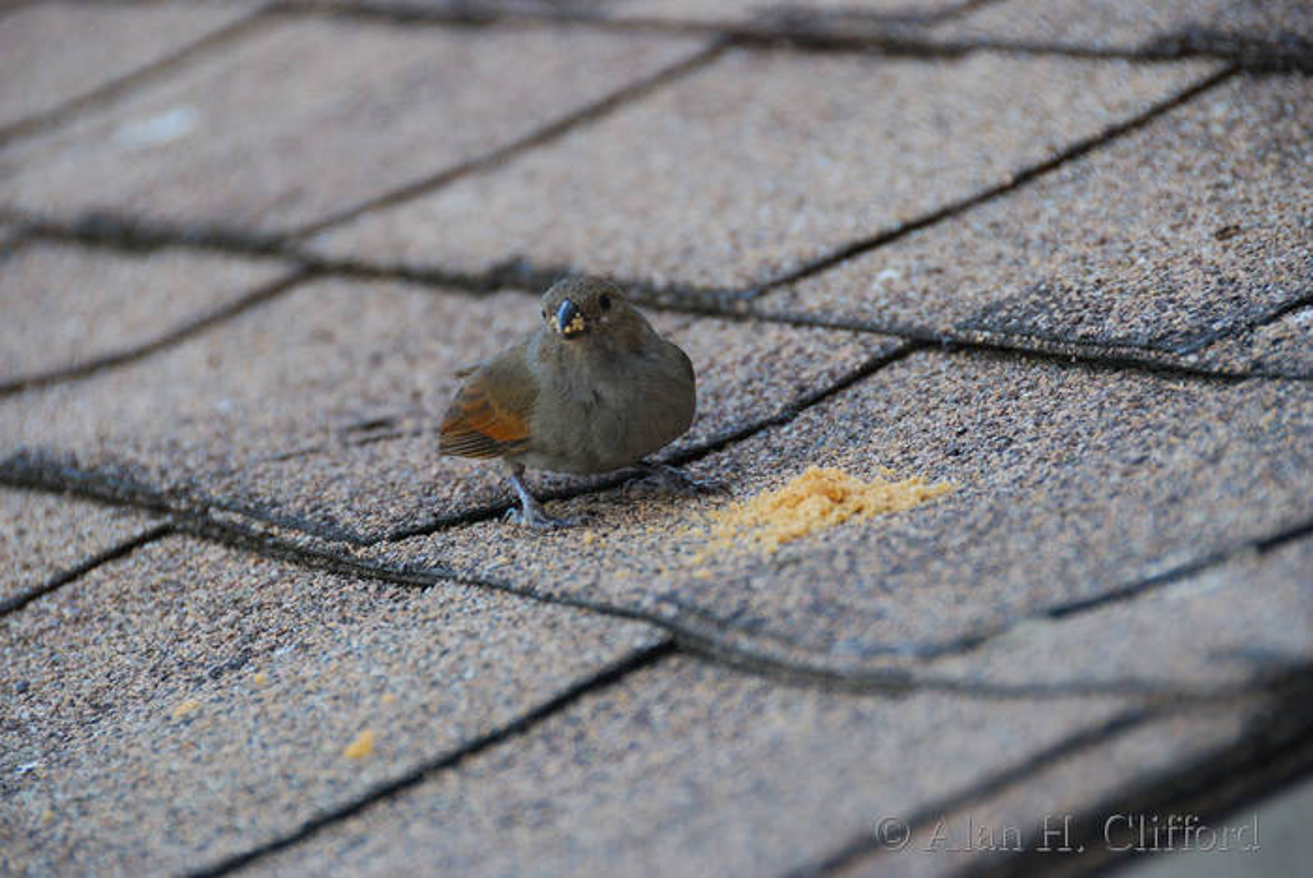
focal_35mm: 300
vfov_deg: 4.6
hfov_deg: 6.9
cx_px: 656
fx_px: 10950
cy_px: 439
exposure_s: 1/320
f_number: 5.6
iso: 400
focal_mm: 200
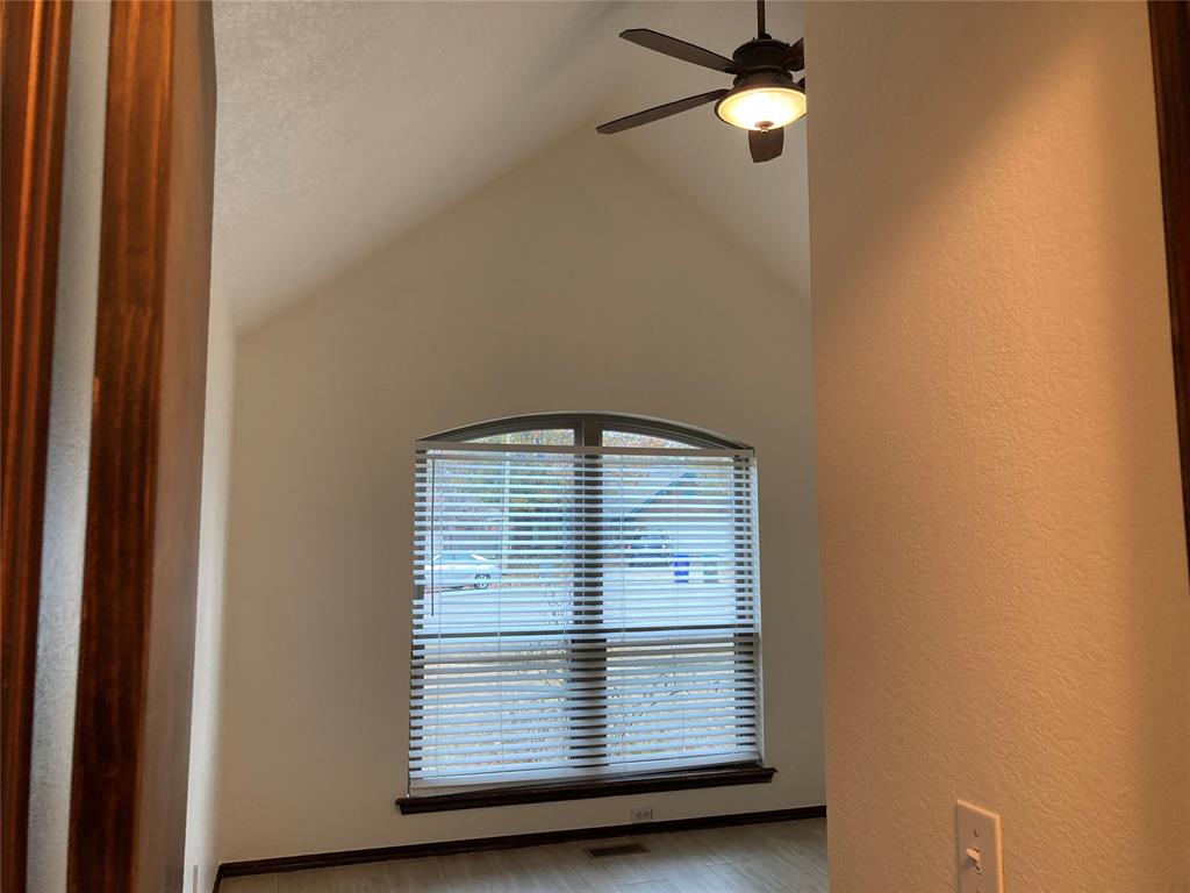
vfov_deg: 49.7
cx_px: 595
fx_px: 963
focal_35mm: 28
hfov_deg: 63.4
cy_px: 446
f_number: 1.8
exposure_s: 1/60
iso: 80
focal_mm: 3.99
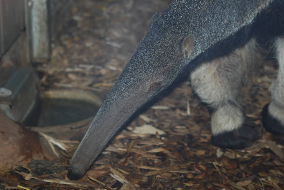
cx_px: 142
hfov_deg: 19.4
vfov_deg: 13.1
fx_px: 829
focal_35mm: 105
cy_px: 95
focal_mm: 70
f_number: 4
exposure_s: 1/125
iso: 100
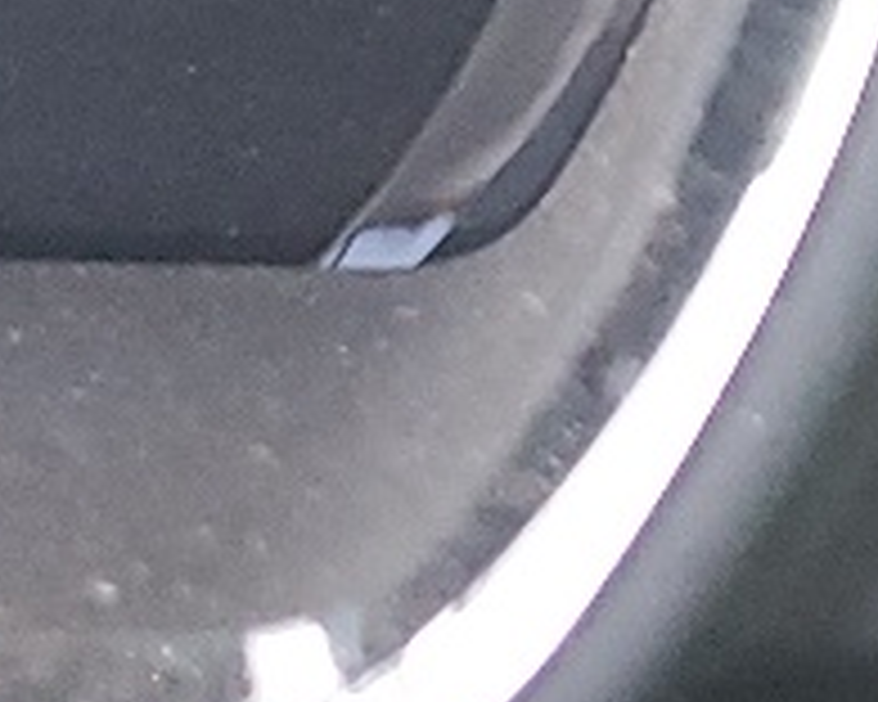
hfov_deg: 8.8
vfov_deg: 7.0
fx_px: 5405
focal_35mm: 208
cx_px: 1733
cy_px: -1008
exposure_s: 1/60.2
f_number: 1.5
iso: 357
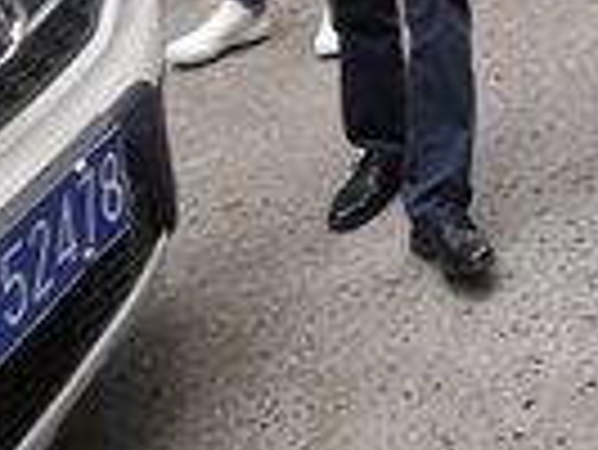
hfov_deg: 21.1
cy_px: -558
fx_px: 1418
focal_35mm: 82
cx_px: 823
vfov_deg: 13.9
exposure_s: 1/100
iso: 80
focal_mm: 2.26
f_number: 2.2
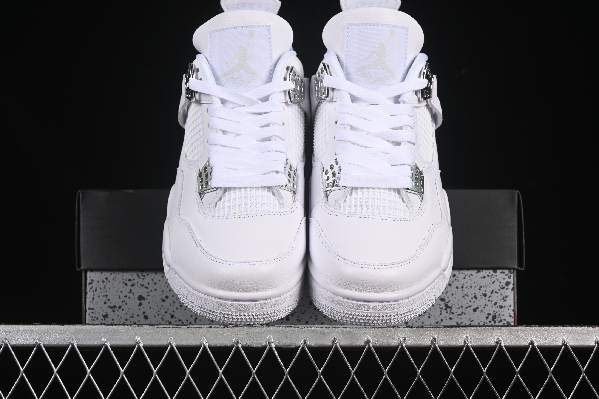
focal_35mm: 75
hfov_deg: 27.0
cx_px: 300
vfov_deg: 18.2
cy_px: 200
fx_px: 1248
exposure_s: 1/100
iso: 160
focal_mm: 50
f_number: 8
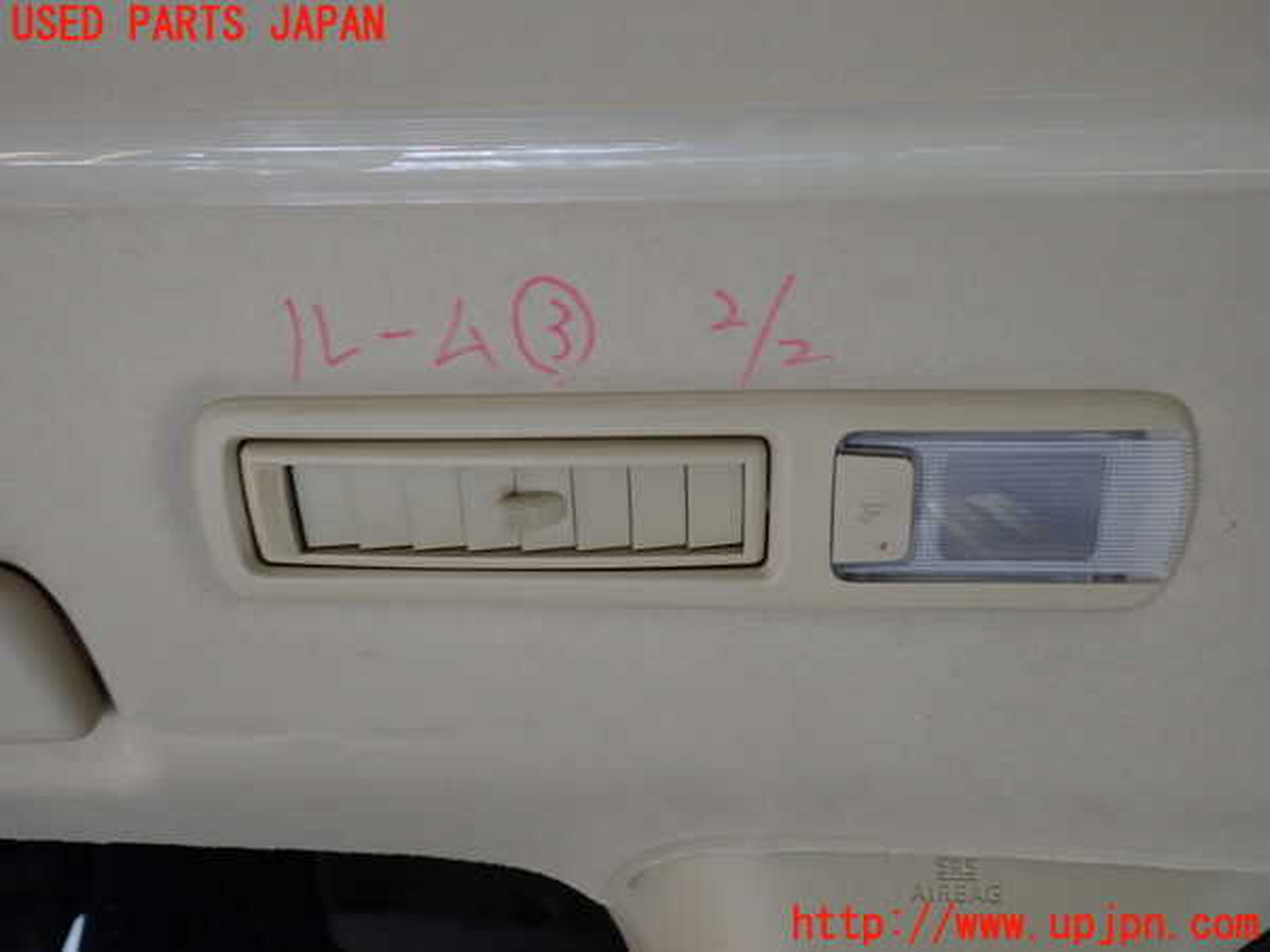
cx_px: 635
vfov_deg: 46.8
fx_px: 1101
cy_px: 476
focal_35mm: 30
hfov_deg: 60.0
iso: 320
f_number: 2.3
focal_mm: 5.4
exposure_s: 1/30
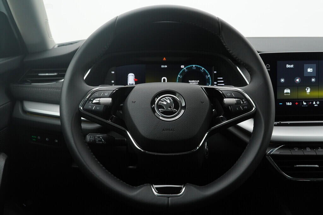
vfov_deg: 36.8
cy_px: 108
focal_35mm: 36
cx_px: 162
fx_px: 323
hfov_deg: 53.2
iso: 800
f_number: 6.3
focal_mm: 24
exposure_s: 1/100
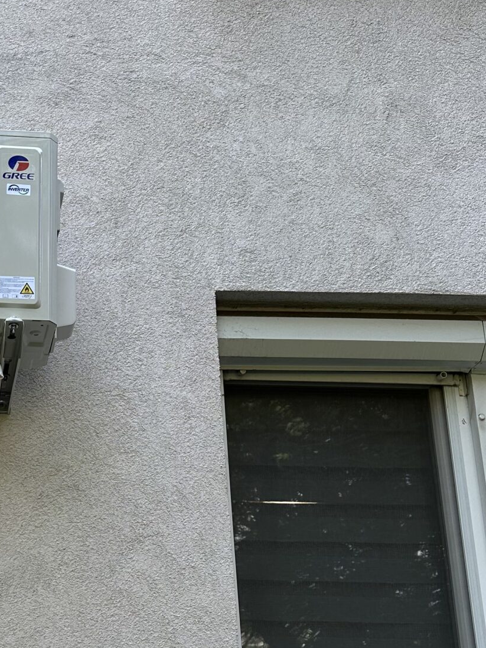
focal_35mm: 56
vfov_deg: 33.6
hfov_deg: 24.7
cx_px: -14
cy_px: 493
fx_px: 1048
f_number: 1.78
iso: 80
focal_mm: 6.86
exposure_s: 1/508
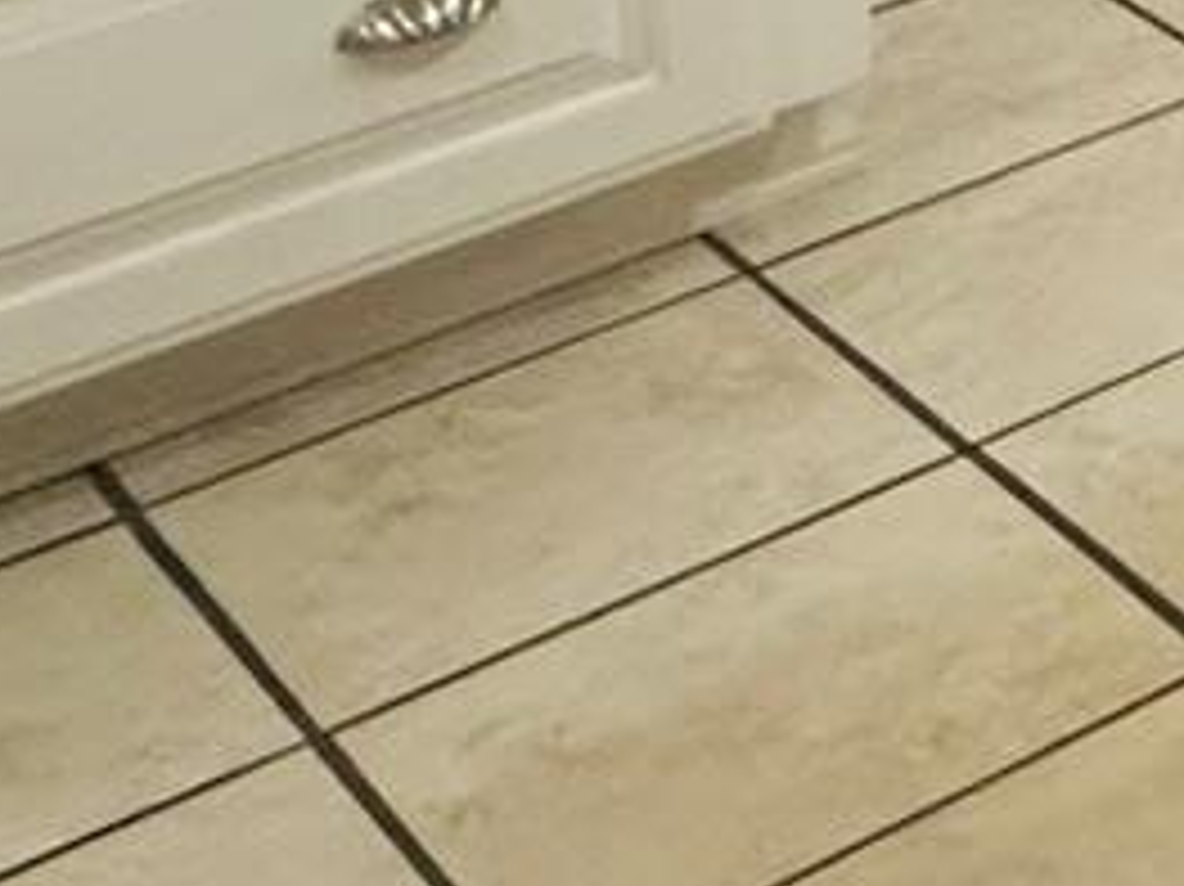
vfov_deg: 11.0
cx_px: 3205
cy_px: -1381
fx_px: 3727
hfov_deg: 12.2
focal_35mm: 109
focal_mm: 2.22
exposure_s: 1/60
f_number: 2.2
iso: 160
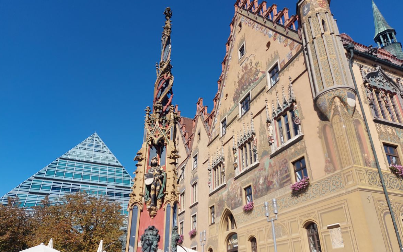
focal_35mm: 26
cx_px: 203
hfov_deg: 70.4
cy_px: 141
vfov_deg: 47.5
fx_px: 286
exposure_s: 1/1191
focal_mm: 5.23
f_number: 1.8
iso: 32
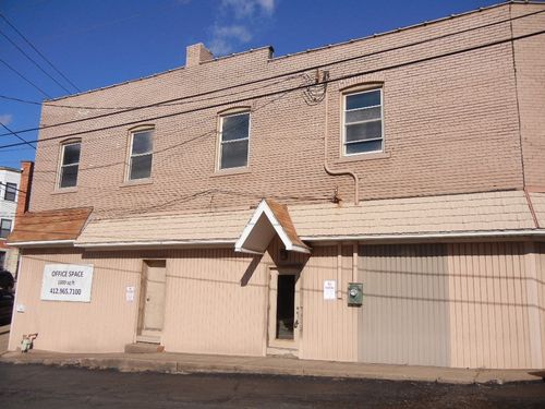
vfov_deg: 46.8
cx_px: 272
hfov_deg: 60.0
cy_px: 204
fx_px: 472
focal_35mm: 30
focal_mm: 5.4
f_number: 7
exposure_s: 1/700
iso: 160
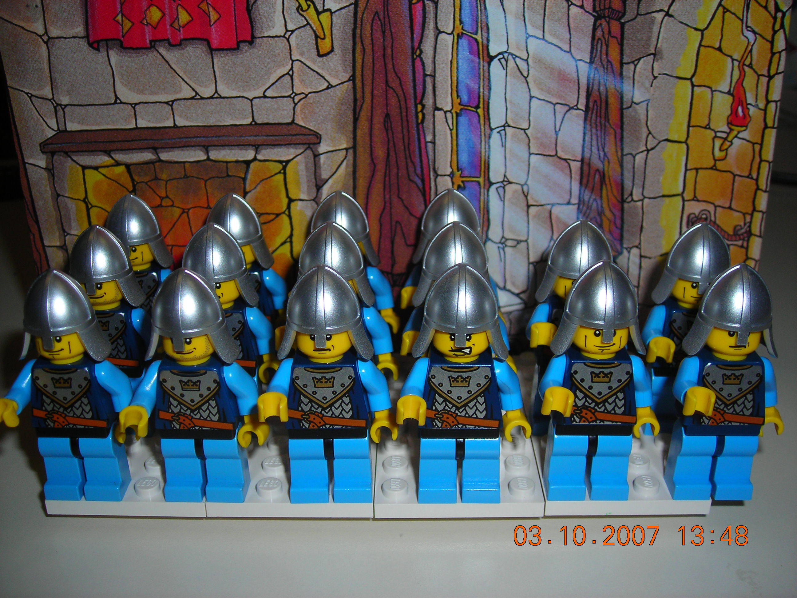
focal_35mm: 41
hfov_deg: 45.8
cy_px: 299
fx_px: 944
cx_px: 398
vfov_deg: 35.1
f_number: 6.6
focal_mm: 6.8
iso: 50
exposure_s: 1/60.1
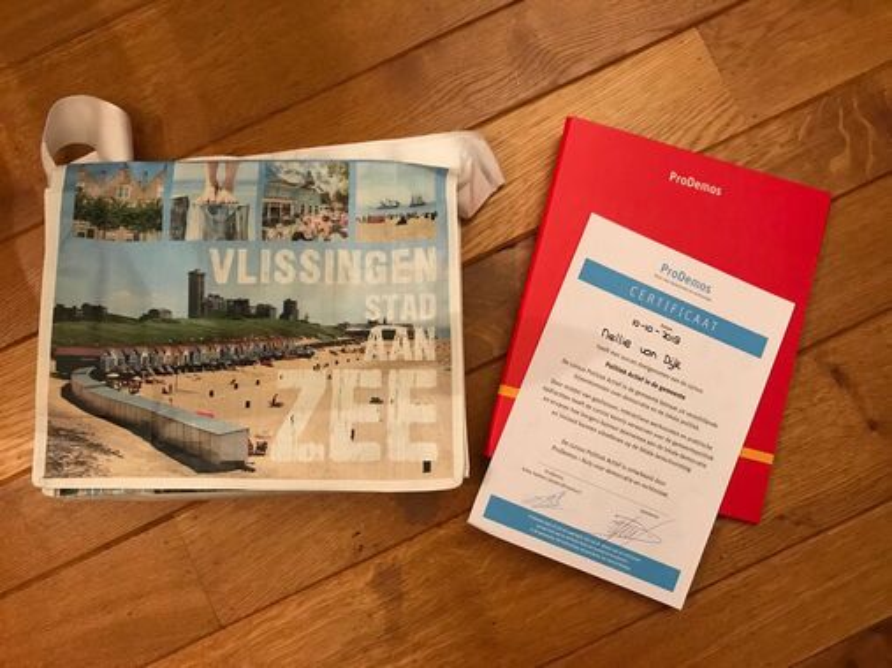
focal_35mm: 28
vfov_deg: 49.7
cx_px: 446
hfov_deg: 63.5
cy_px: 334
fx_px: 721
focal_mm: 3.99
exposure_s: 1/9
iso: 100
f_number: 1.8
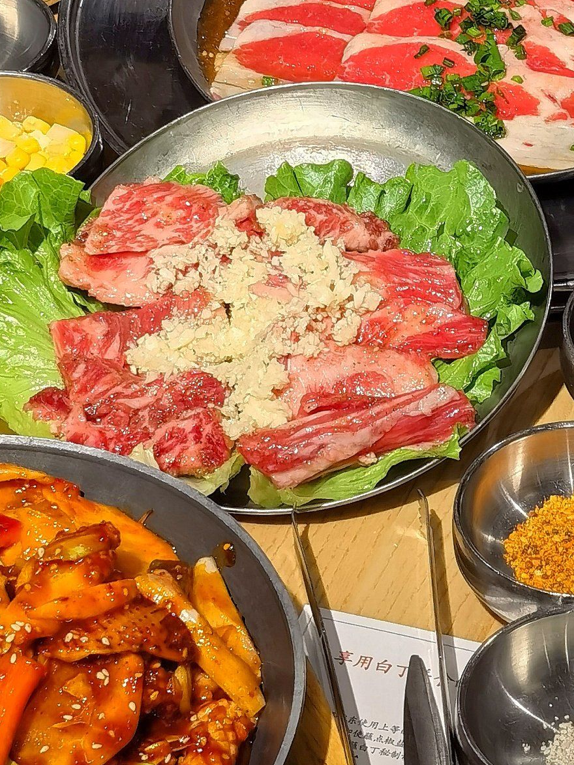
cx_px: 485
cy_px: 84
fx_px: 2984
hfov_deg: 10.9
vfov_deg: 14.5
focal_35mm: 135
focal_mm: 5.54
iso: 50
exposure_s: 1/172
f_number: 1.8
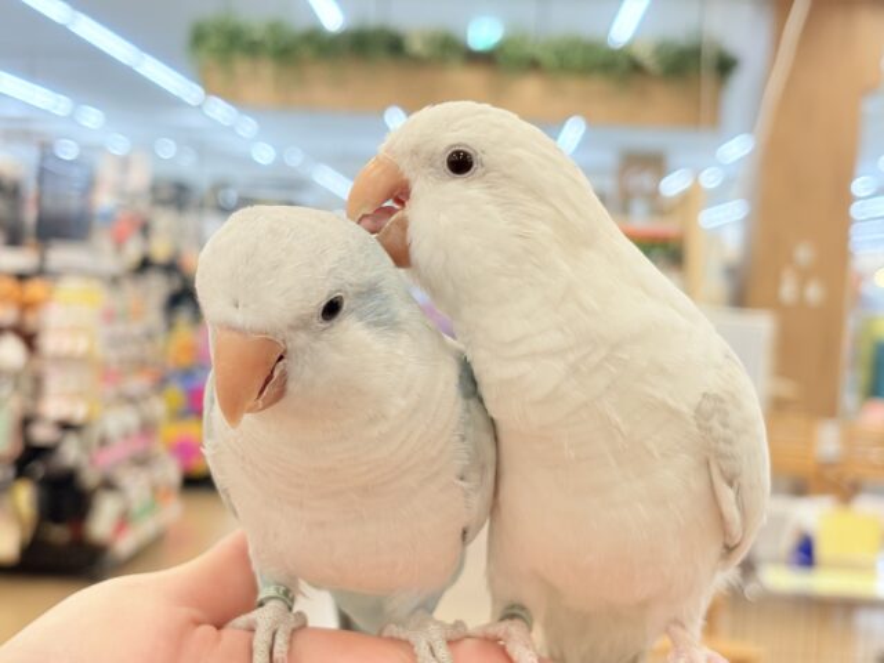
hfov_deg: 36.8
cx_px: 442
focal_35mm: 52
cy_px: 332
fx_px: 1328
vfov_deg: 28.0
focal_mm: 5.96
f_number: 1.6
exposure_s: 1/100
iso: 80
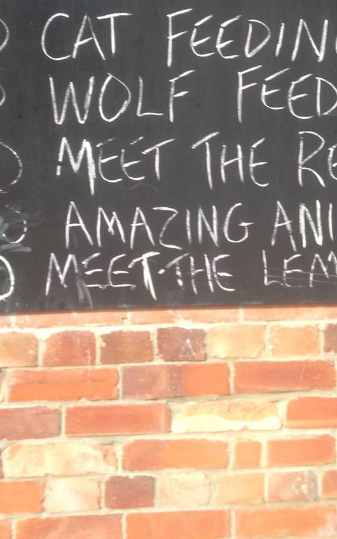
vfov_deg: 28.3
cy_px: 62
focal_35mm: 70
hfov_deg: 18.6
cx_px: 191
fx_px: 1029
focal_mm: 4.28
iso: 50
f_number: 2.4
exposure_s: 1/223
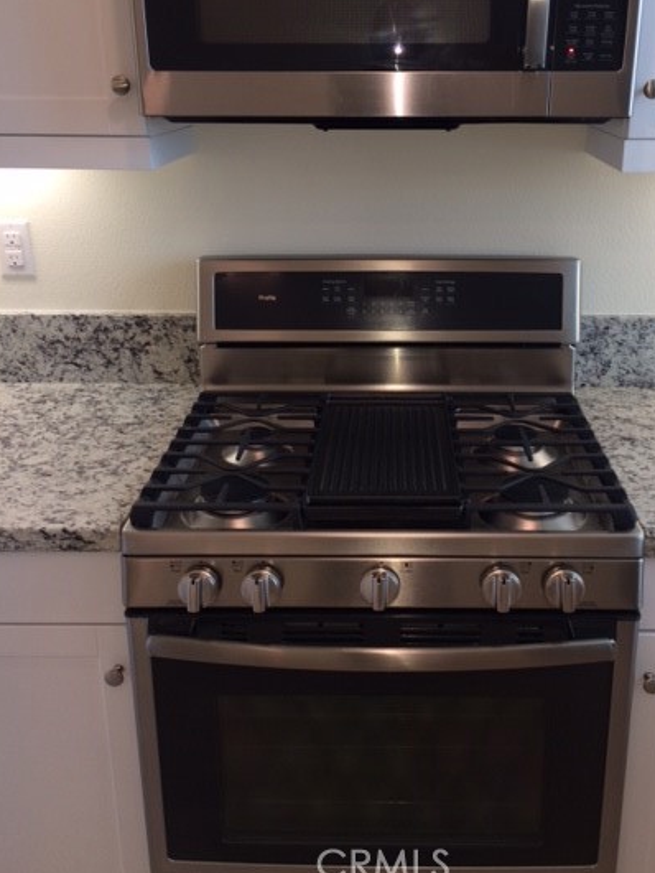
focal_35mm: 35
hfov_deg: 40.6
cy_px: 361
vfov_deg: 52.3
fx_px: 882
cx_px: 387
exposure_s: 1/42
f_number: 2.2
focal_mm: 4.15
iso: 32
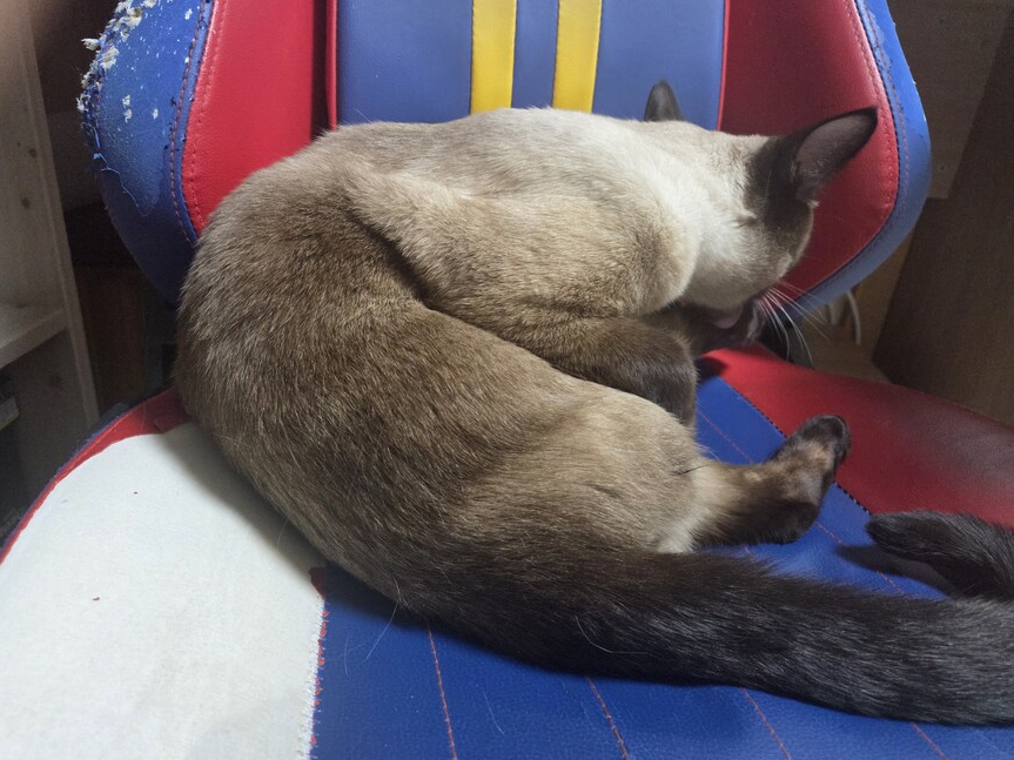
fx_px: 703
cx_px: 488
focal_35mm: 24
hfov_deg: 71.6
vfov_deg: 56.8
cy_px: 387
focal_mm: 5.4
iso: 1600
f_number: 1.8
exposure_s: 1/120
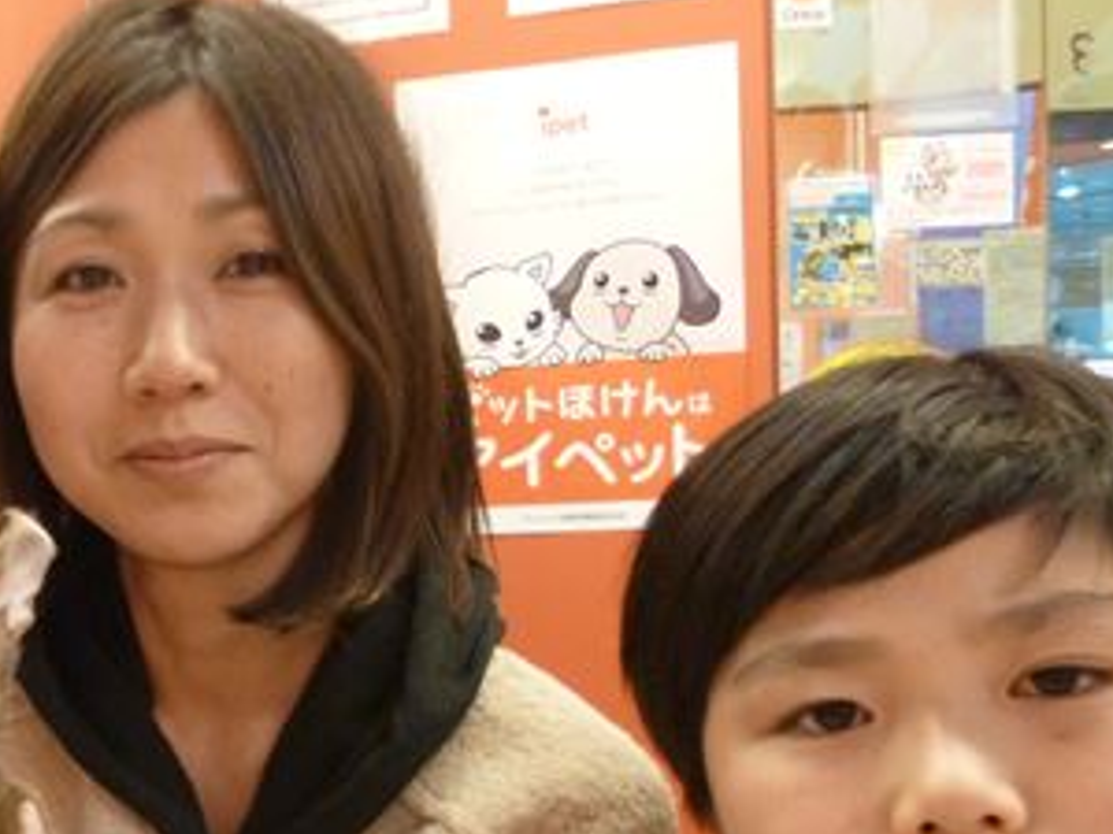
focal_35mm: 48
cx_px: 70
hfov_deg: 36.7
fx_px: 1543
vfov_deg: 29.6
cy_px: 667
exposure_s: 1/40
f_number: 2.5
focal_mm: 4.3
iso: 400
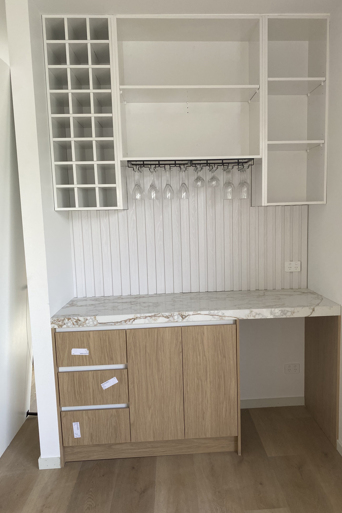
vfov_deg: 65.5
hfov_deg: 46.3
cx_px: 190
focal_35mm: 28
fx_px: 399
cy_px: 260
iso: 100
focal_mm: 4.25
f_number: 1.8
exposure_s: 1/121
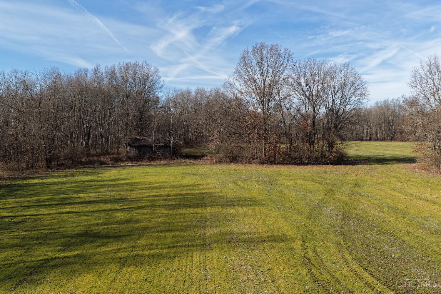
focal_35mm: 28
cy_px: 147
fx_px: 343
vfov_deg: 46.4
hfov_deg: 65.5
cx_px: 220
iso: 125
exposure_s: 1/160
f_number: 2.8
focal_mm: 14.45
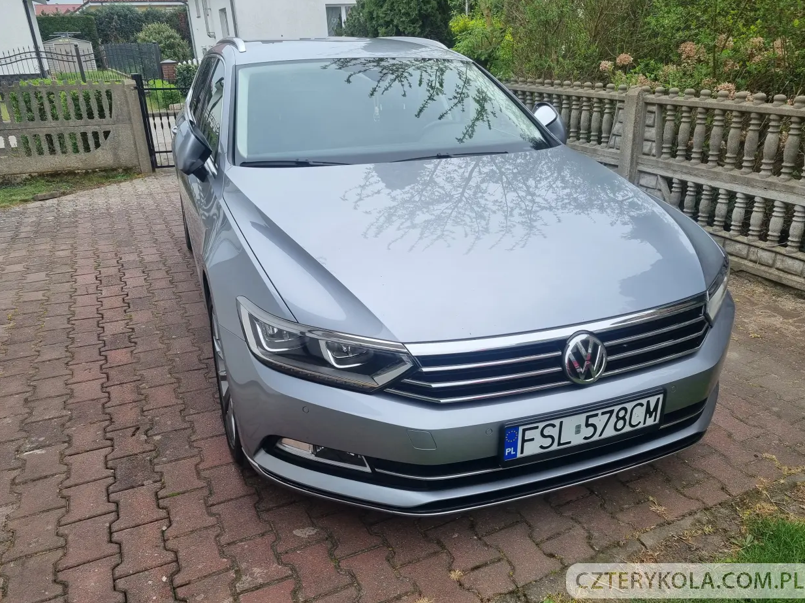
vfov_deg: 51.3
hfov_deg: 65.3
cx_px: 404
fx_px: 628
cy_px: 296
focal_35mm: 27
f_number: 1.8
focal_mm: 5.4
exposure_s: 1/638
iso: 50
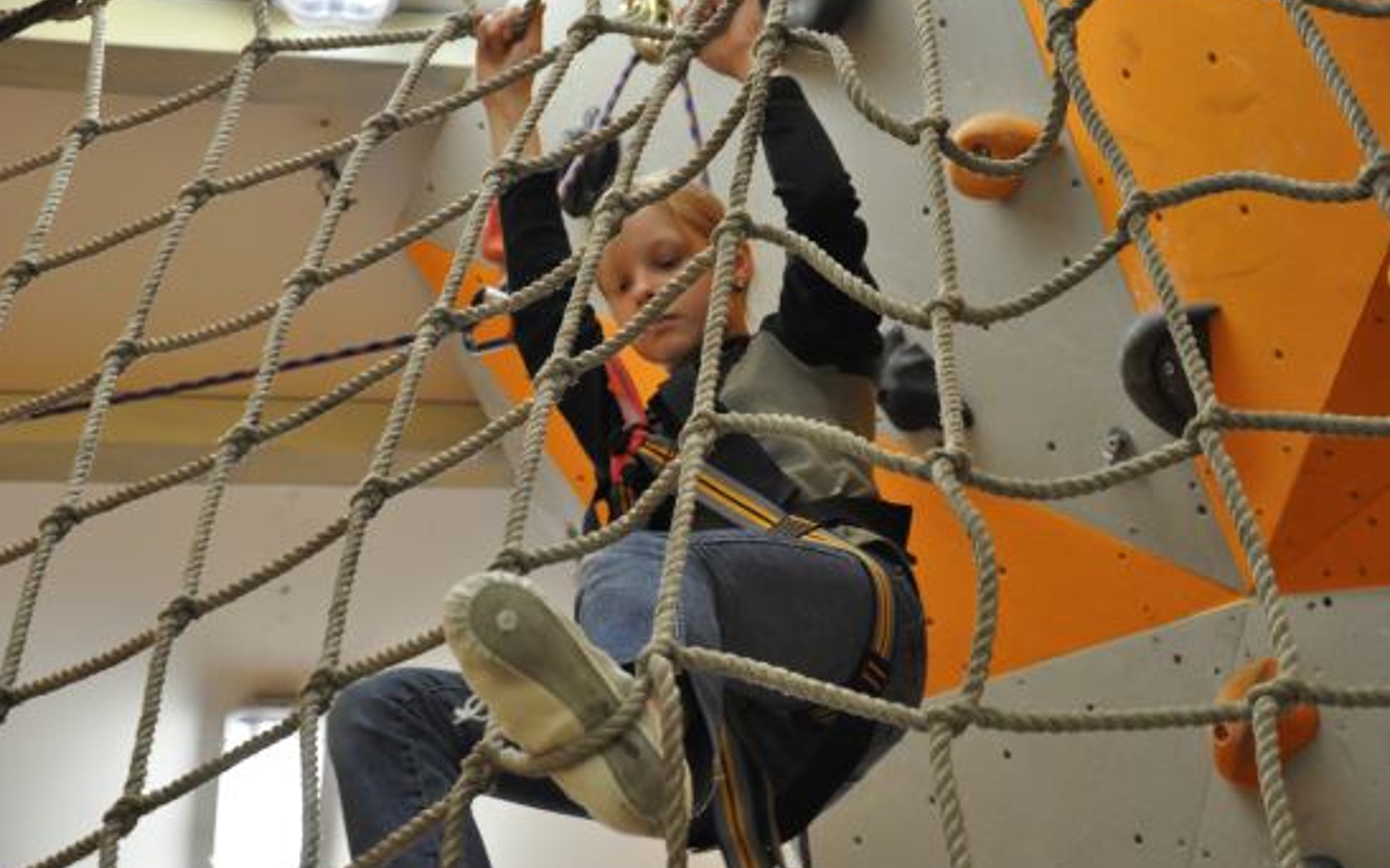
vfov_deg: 14.7
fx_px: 3372
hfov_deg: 23.3
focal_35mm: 89
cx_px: 694
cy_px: 430
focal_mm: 58
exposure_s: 1/125
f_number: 5
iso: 1600
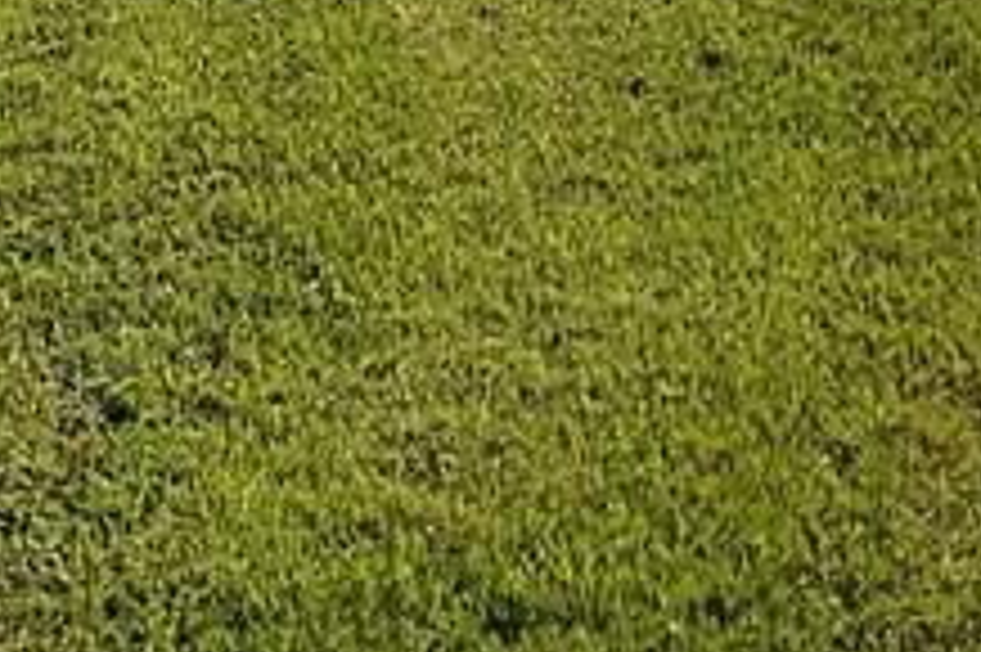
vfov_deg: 8.6
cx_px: 428
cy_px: -1003
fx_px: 3866
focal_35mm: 142
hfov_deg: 14.5
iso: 16
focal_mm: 3
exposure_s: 1/3788
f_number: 1.8
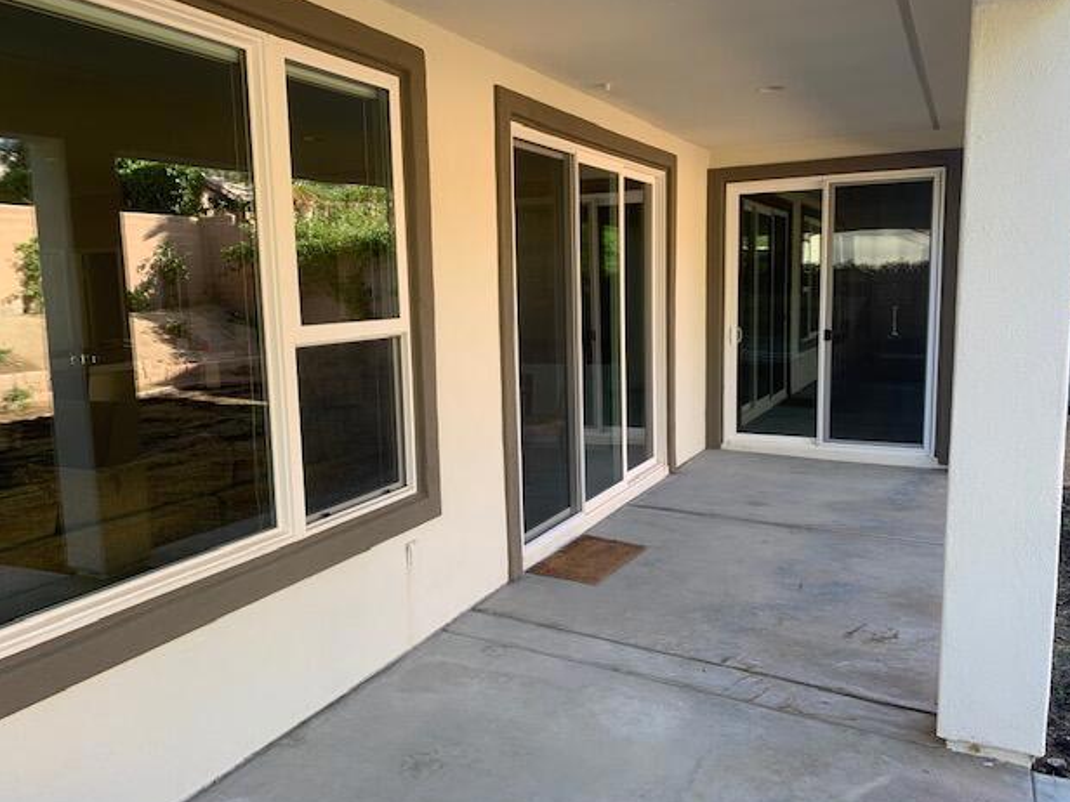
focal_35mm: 27
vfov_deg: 51.4
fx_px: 835
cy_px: 408
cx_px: 554
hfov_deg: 65.3
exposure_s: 1/122
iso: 25
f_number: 1.8
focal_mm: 4.25
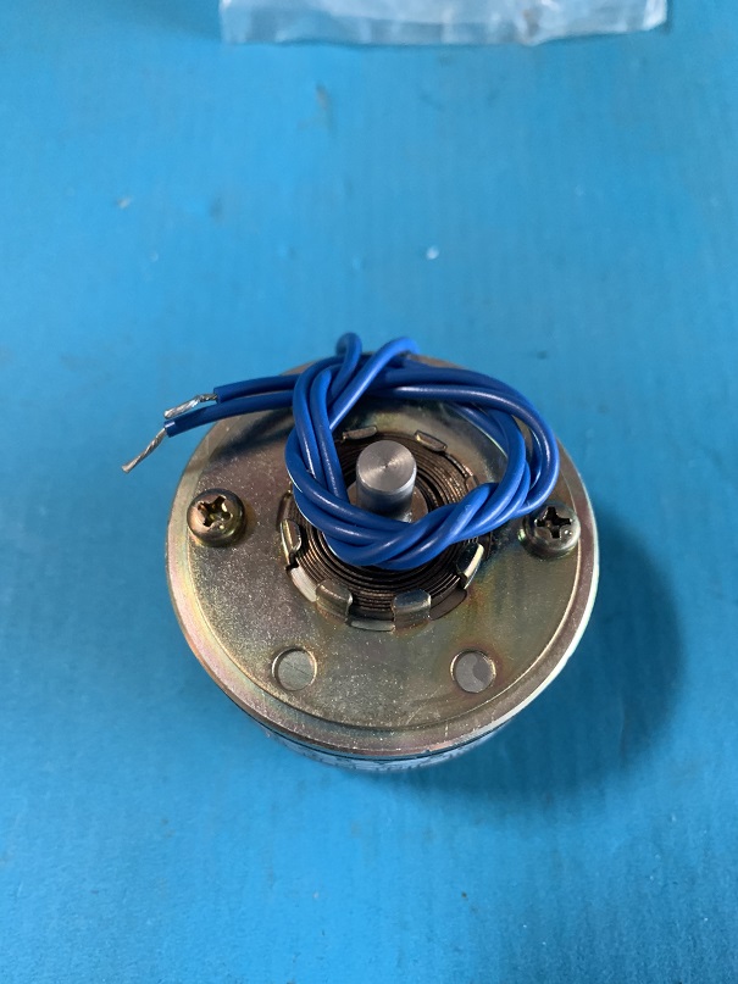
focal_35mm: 26
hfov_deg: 53.1
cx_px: 369
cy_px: 492
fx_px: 739
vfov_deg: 67.3
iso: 320
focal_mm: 4.25
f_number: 1.8
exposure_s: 1/60
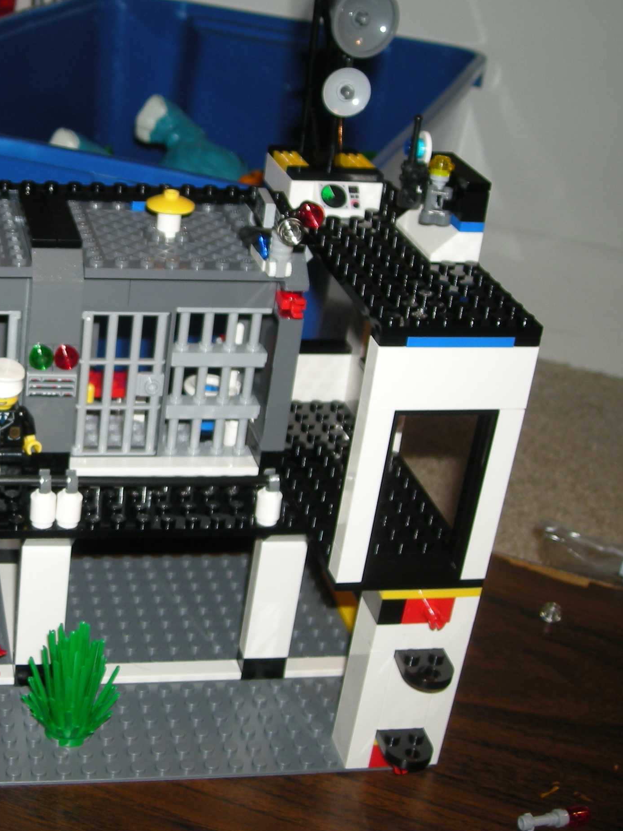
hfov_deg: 24.3
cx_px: 22
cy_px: 321
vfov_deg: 33.1
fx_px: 1392
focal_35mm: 58
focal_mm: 5.7
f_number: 2.8
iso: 50
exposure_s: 1/60
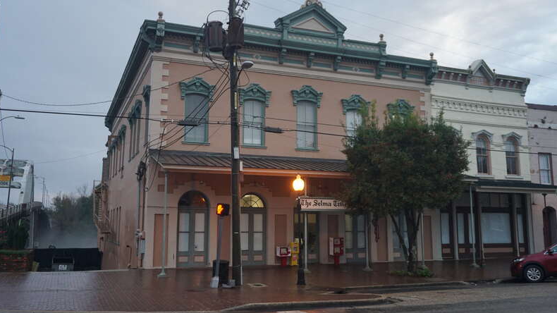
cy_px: 137
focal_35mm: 35
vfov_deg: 33.7
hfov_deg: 56.6
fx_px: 517
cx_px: 278
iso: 640
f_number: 4
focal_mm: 22
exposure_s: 1/160
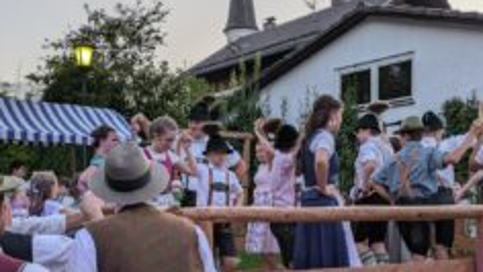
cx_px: 257
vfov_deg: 25.5
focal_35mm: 46
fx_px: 589
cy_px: 226
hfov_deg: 44.5
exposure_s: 1/100
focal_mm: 5.43
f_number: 1.89
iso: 46
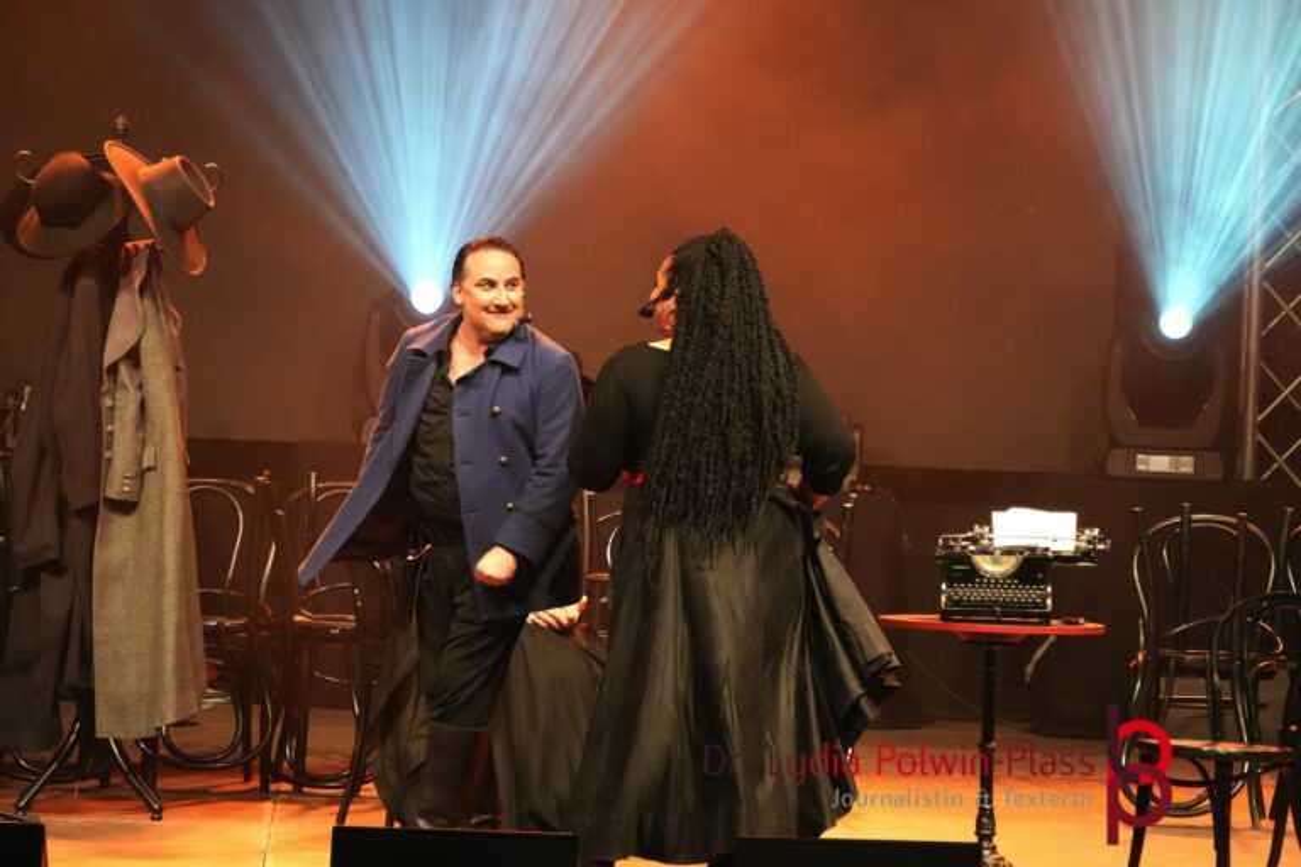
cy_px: 434
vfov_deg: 4.6
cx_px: 650
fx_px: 10841
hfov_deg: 6.9
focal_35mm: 300
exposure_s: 1/125
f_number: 6.3
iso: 6400
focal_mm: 200
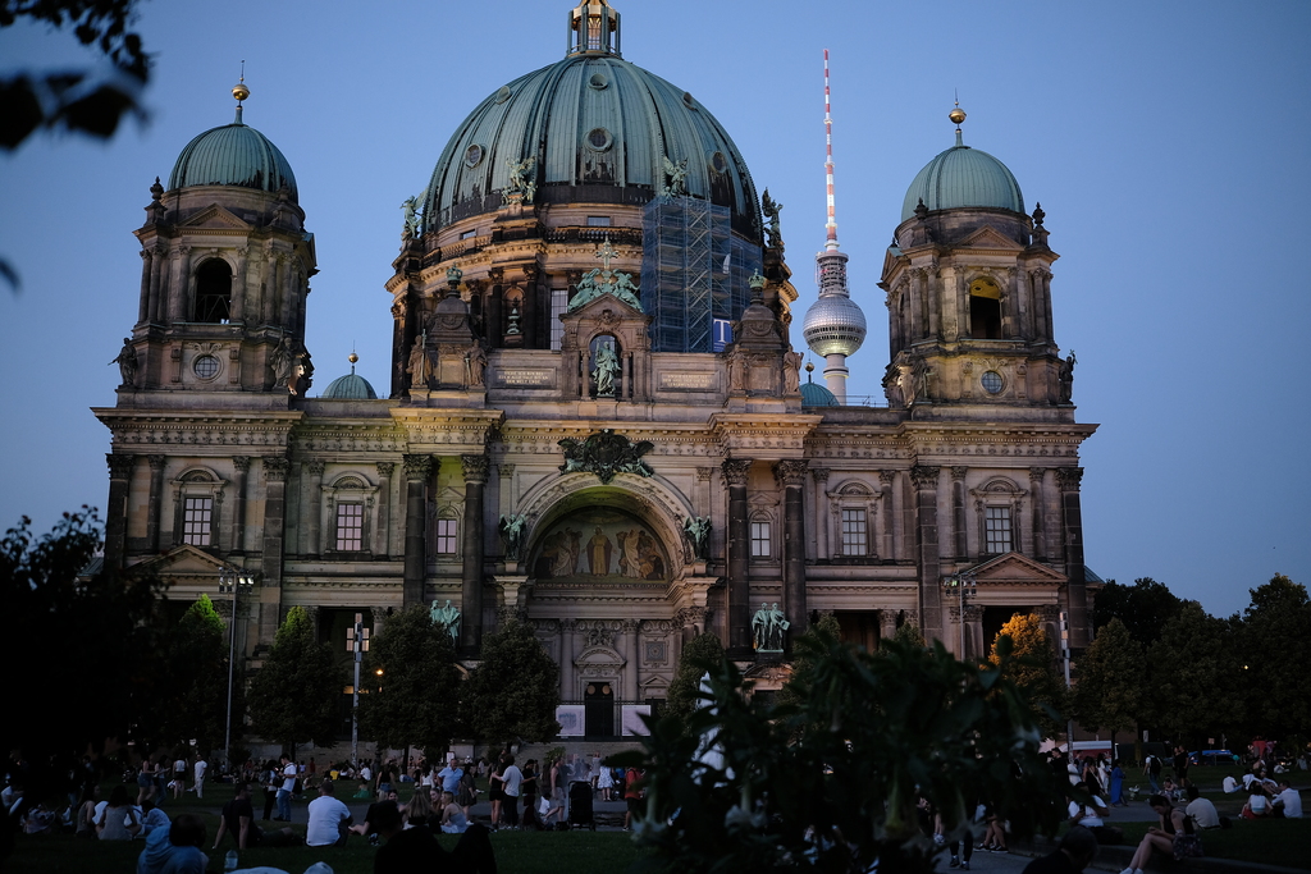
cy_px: 437
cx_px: 656
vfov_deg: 32.6
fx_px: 1493
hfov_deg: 47.4
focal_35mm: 41
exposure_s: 1/100
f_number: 1.2
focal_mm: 27
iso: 640
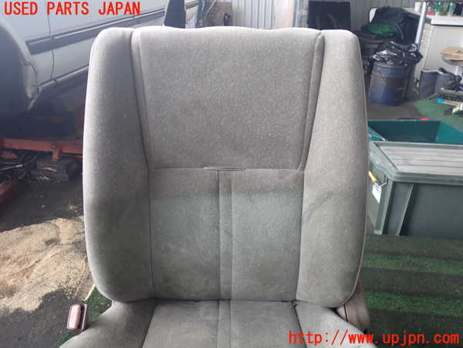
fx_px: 401
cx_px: 232
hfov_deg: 60.0
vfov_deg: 46.8
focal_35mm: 30
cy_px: 174
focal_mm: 5.4
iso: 200
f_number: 2.3
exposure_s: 1/100
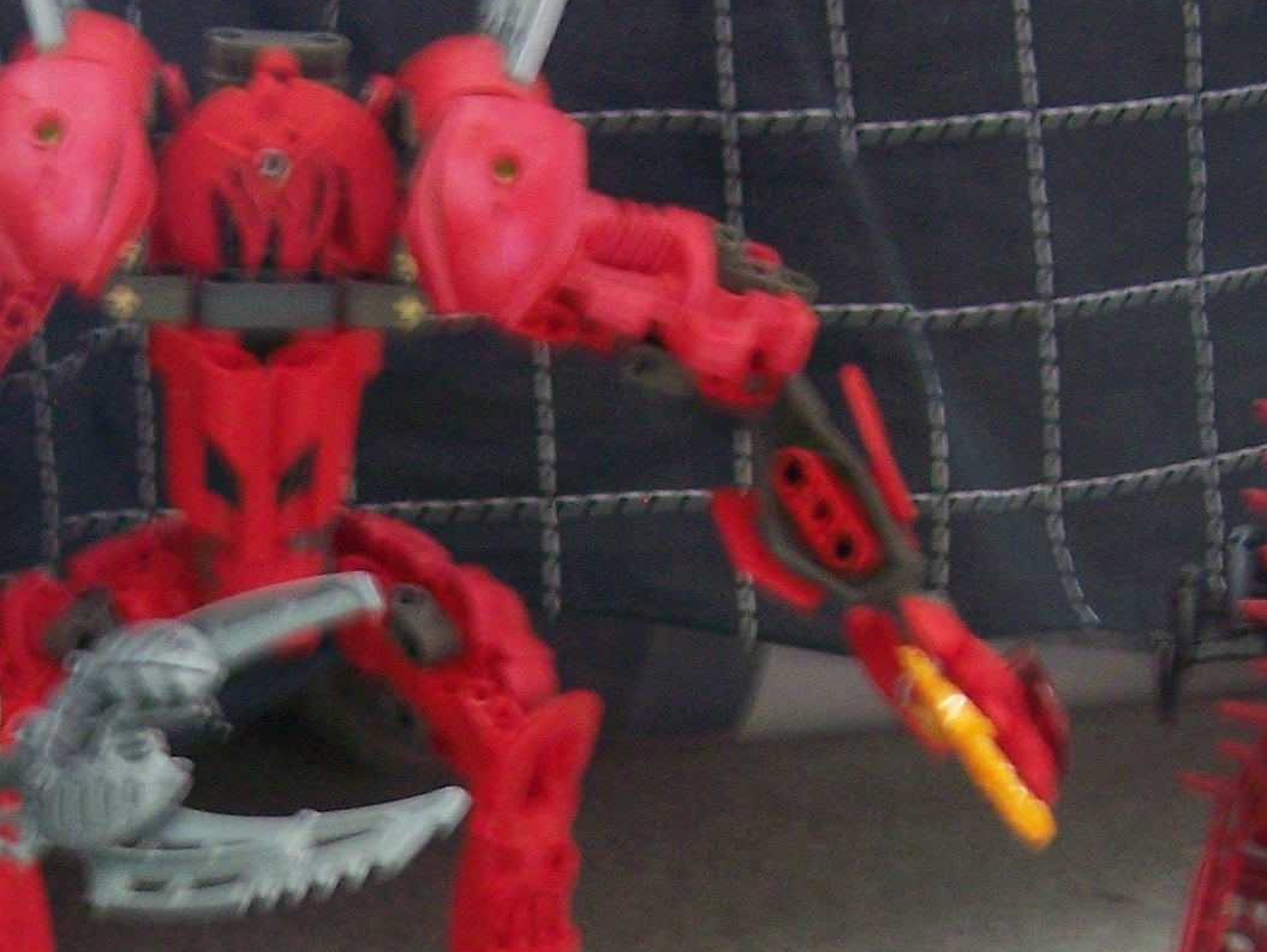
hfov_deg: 19.1
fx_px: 3736
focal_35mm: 102
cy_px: 965
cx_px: 279
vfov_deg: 14.3
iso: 160
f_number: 2.8
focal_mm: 6.3
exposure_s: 1/8
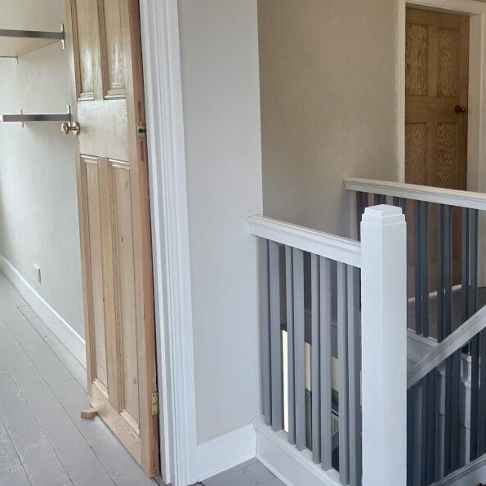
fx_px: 556
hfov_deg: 45.9
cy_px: 180
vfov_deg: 46.8
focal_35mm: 35
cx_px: 354
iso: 250
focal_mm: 5.4
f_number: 1.8
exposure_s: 1/180
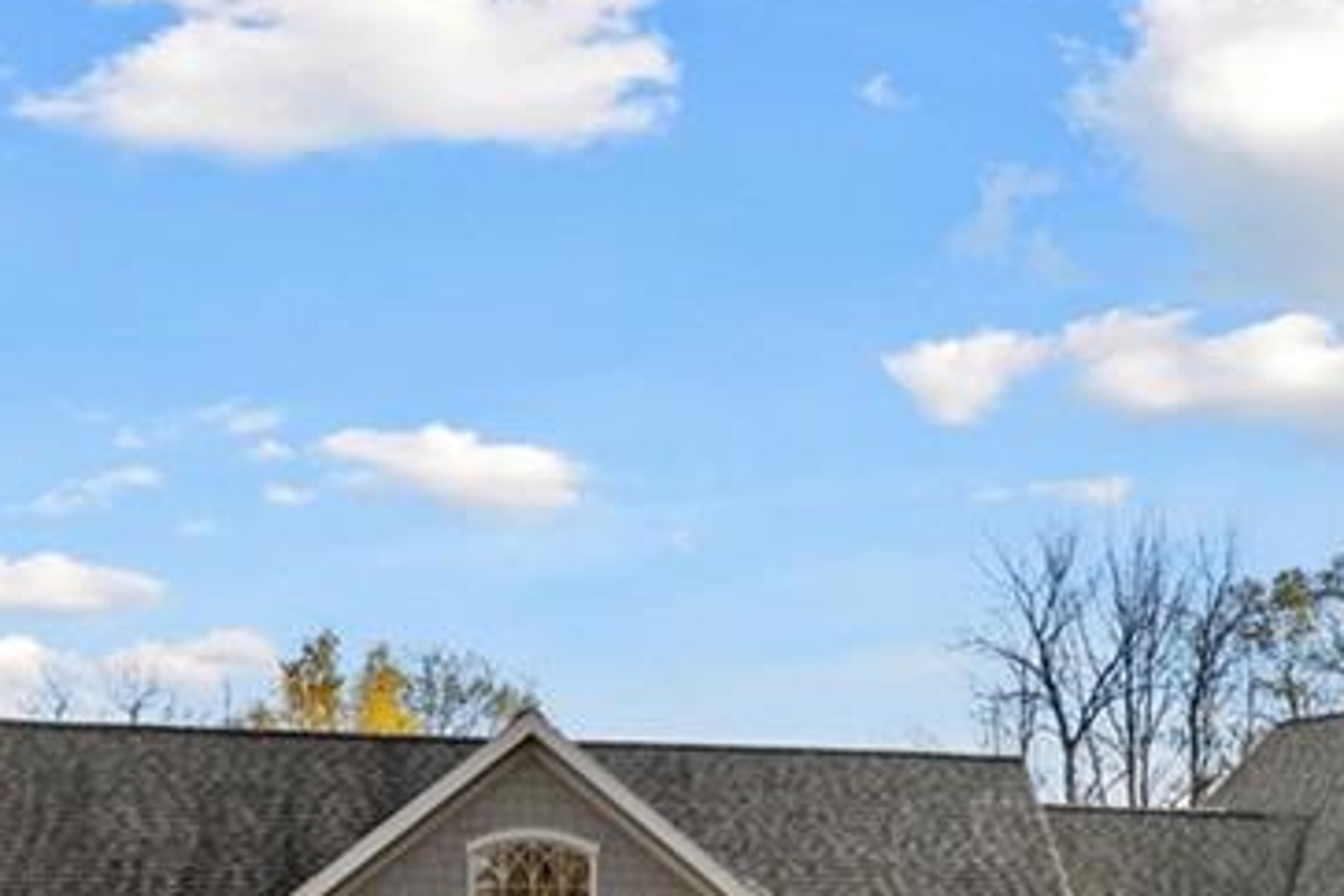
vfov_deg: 20.3
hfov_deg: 30.9
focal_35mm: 62
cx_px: 1207
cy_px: 1116
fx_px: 2314
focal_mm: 8.38
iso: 110
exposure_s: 1/1000
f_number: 2.8
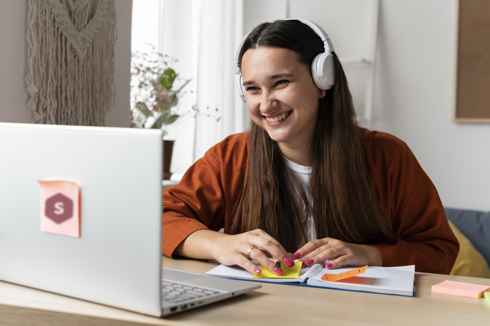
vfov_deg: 27.0
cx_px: 245
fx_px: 680
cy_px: 163
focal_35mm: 50
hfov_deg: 39.6
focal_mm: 50
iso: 400
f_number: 3.2
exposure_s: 1/160
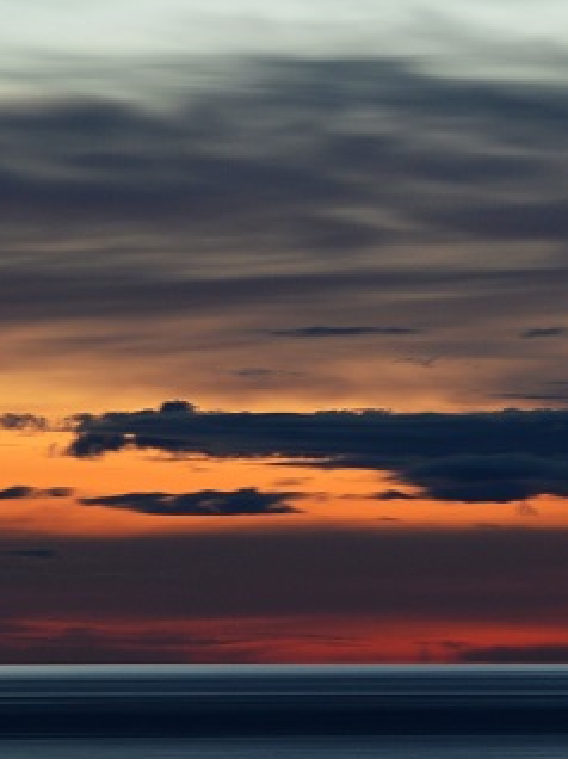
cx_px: 582
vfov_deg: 3.6
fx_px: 12159
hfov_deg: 2.7
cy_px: 209
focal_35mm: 555
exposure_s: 30
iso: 100
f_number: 8
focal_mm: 102
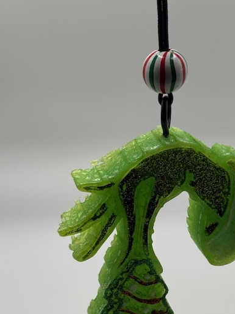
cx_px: 163
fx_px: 679
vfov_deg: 25.8
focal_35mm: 75
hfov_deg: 19.6
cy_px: 220
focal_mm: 6.76
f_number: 1.78
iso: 64
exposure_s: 1/477
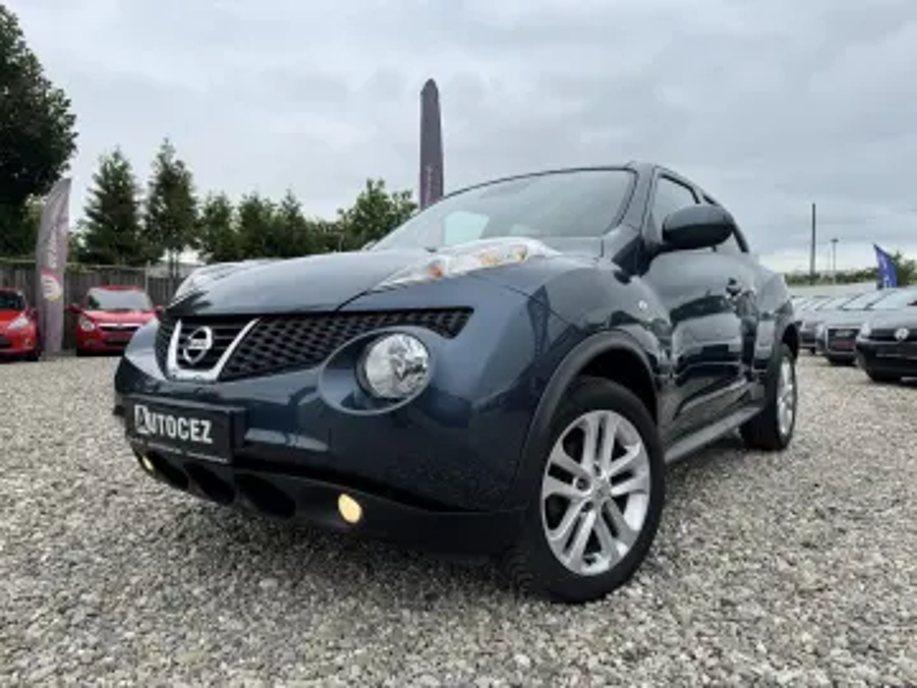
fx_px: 636
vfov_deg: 56.8
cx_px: 458
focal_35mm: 24
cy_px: 344
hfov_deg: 71.6
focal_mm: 6.76
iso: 80
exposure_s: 1/1524
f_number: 1.78
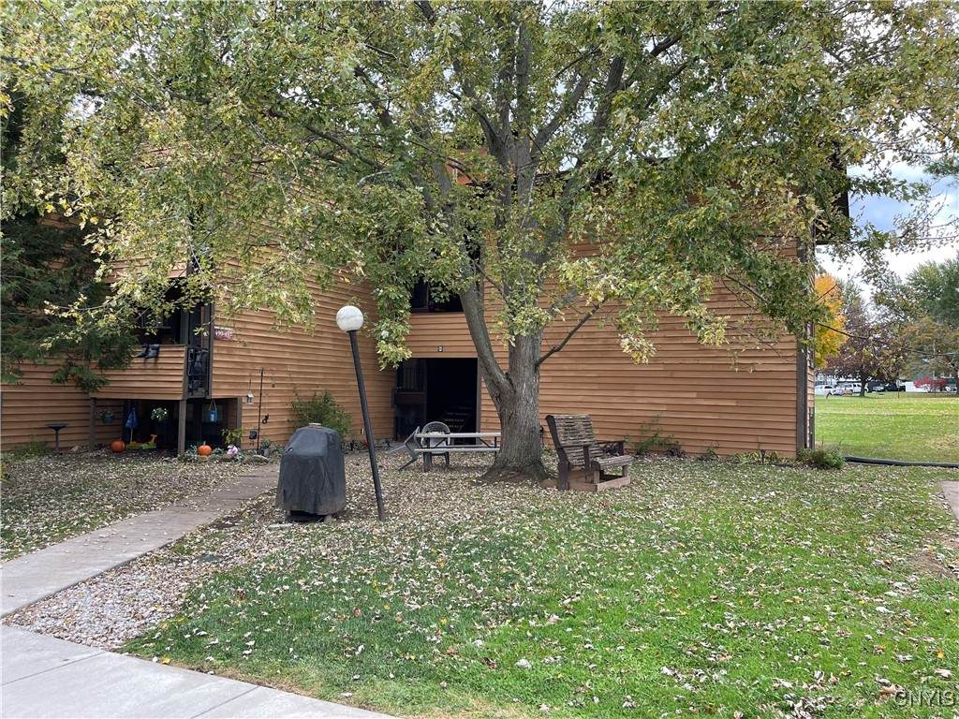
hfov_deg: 69.4
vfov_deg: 54.9
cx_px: 480
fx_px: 693
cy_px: 360
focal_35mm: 25
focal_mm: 5.1
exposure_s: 1/121
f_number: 1.6
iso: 40
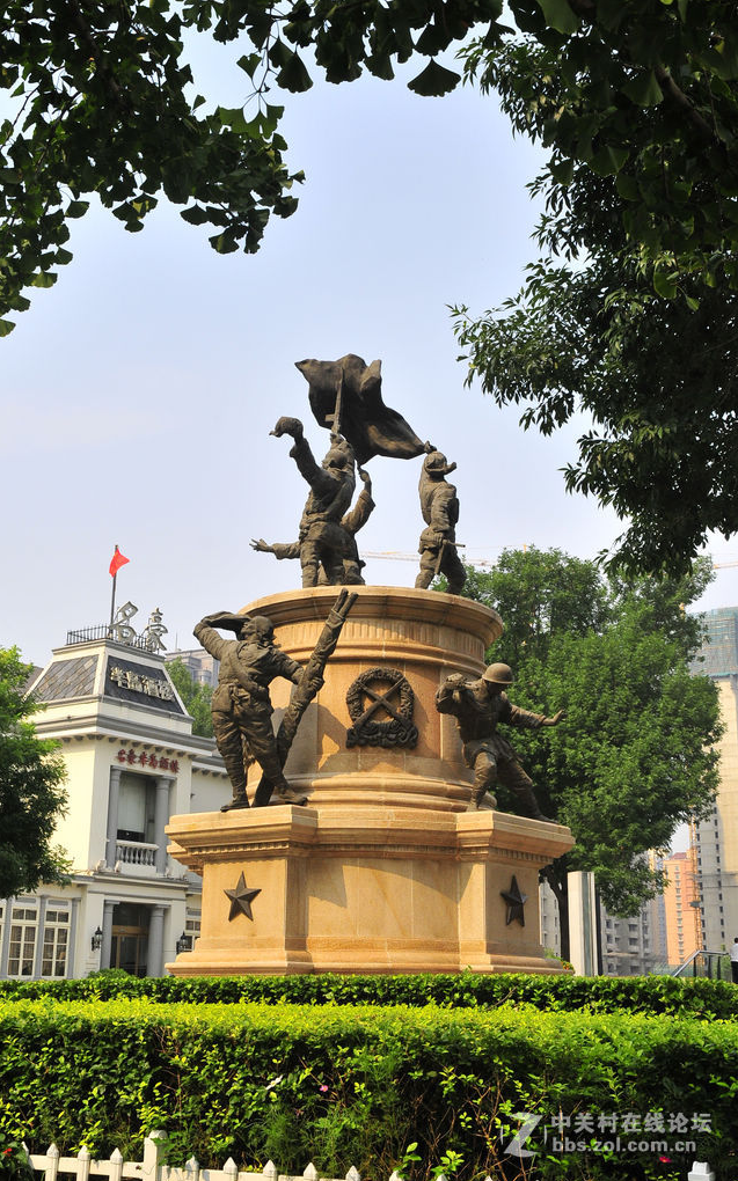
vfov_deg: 43.5
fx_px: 1481
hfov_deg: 28.0
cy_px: 592
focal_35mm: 46
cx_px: 345
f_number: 10
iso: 560
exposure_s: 1/640
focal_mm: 30
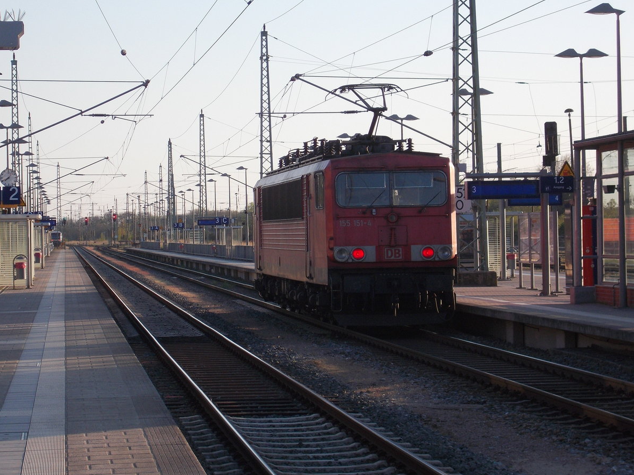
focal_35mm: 100
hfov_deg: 19.6
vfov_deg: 14.8
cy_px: 238
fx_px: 1832
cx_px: 319
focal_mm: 17.6
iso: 80
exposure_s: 1/200
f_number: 5.5
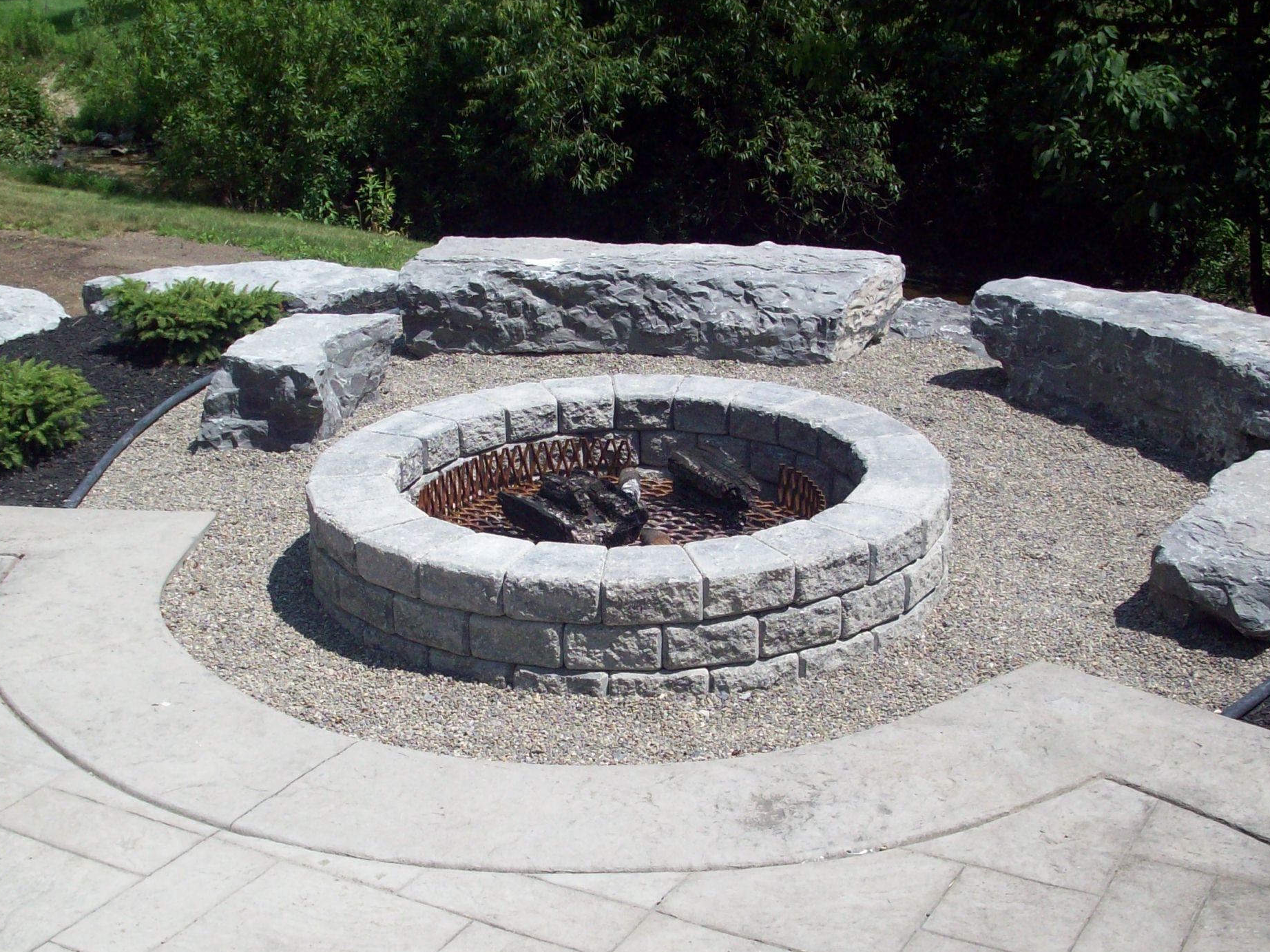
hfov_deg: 36.8
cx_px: 618
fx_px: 1908
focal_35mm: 52
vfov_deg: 28.0
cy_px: 568
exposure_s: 1/414
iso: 80
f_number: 5.6
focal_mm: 6.2
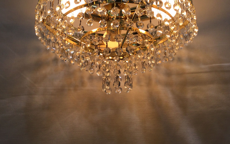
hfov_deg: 45.3
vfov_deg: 28.6
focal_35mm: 44
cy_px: 27
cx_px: 115
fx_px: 276
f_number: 2.4
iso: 25
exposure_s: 1/184
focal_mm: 3.3
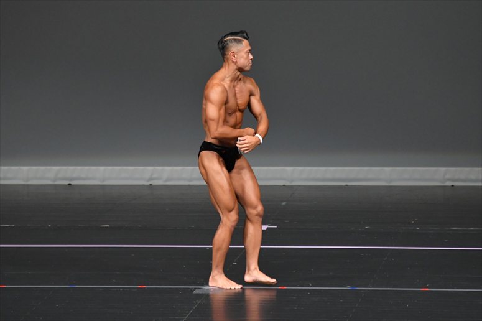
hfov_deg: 6.0
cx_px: 241
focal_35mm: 345
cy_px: 160
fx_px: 4617
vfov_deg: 4.0
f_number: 5.6
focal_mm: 230
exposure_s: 1/400
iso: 4000
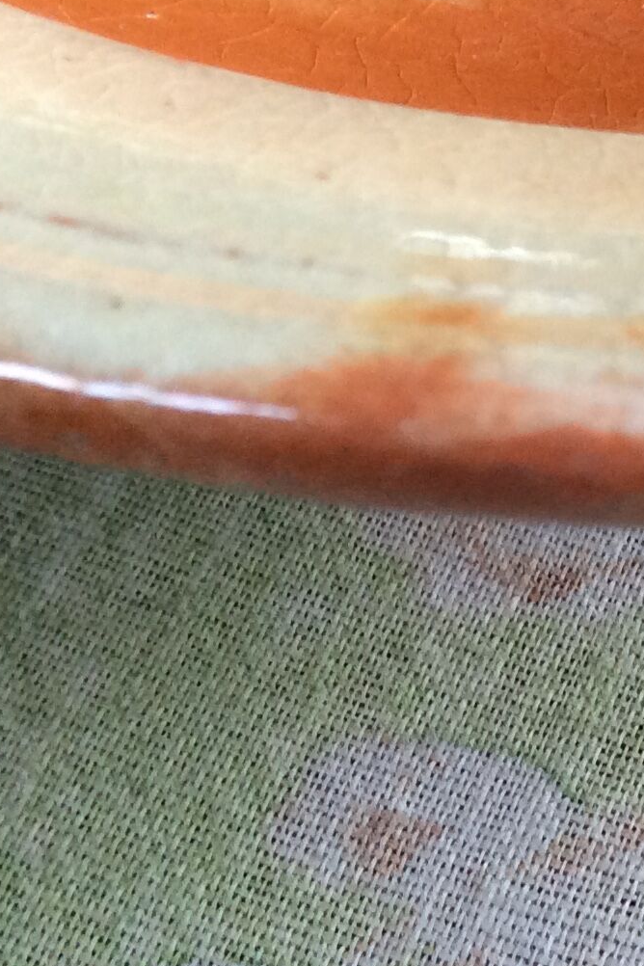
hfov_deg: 15.2
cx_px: 836
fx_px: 2307
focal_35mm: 86
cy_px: 487
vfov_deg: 23.6
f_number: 2.4
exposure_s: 1/25
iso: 100
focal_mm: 3.3
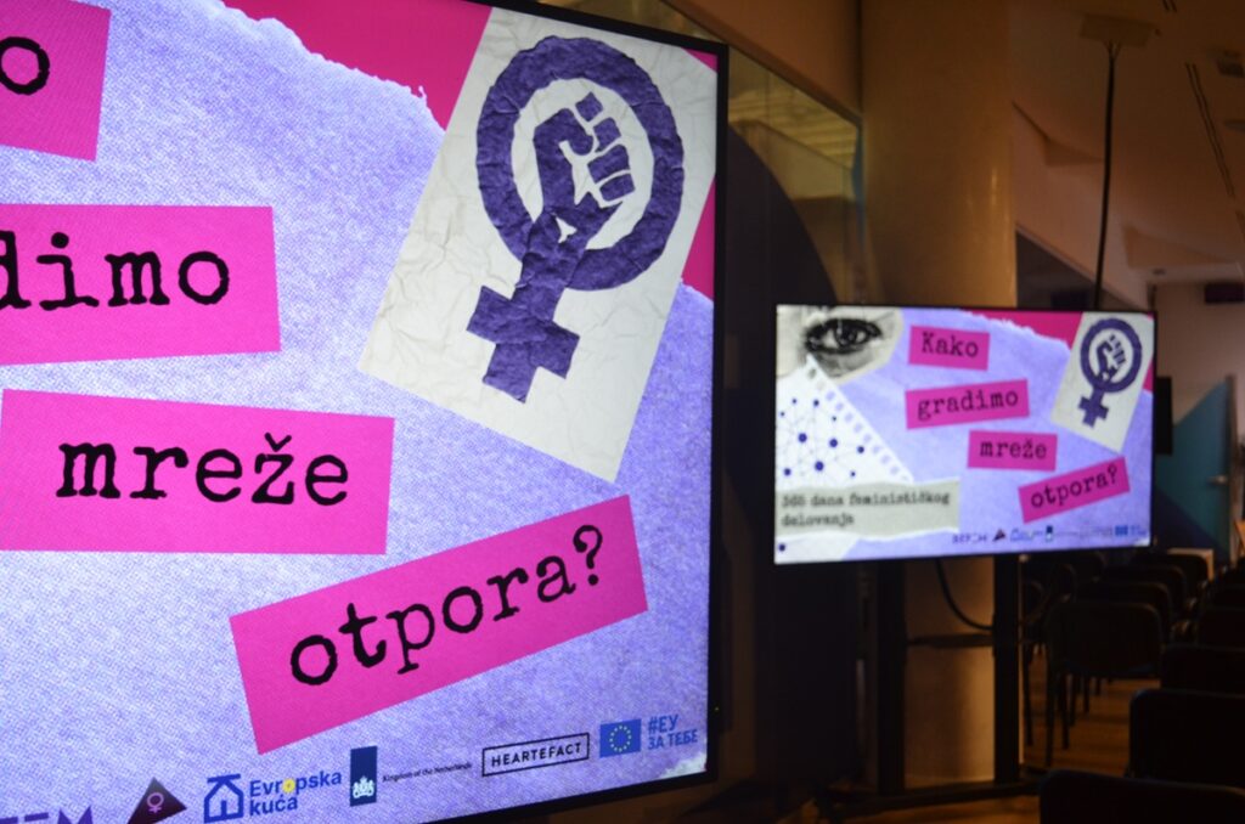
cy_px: 412
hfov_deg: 49.6
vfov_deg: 34.1
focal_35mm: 39
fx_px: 1346
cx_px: 622
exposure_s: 1/80
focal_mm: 26
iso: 1000
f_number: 4.5
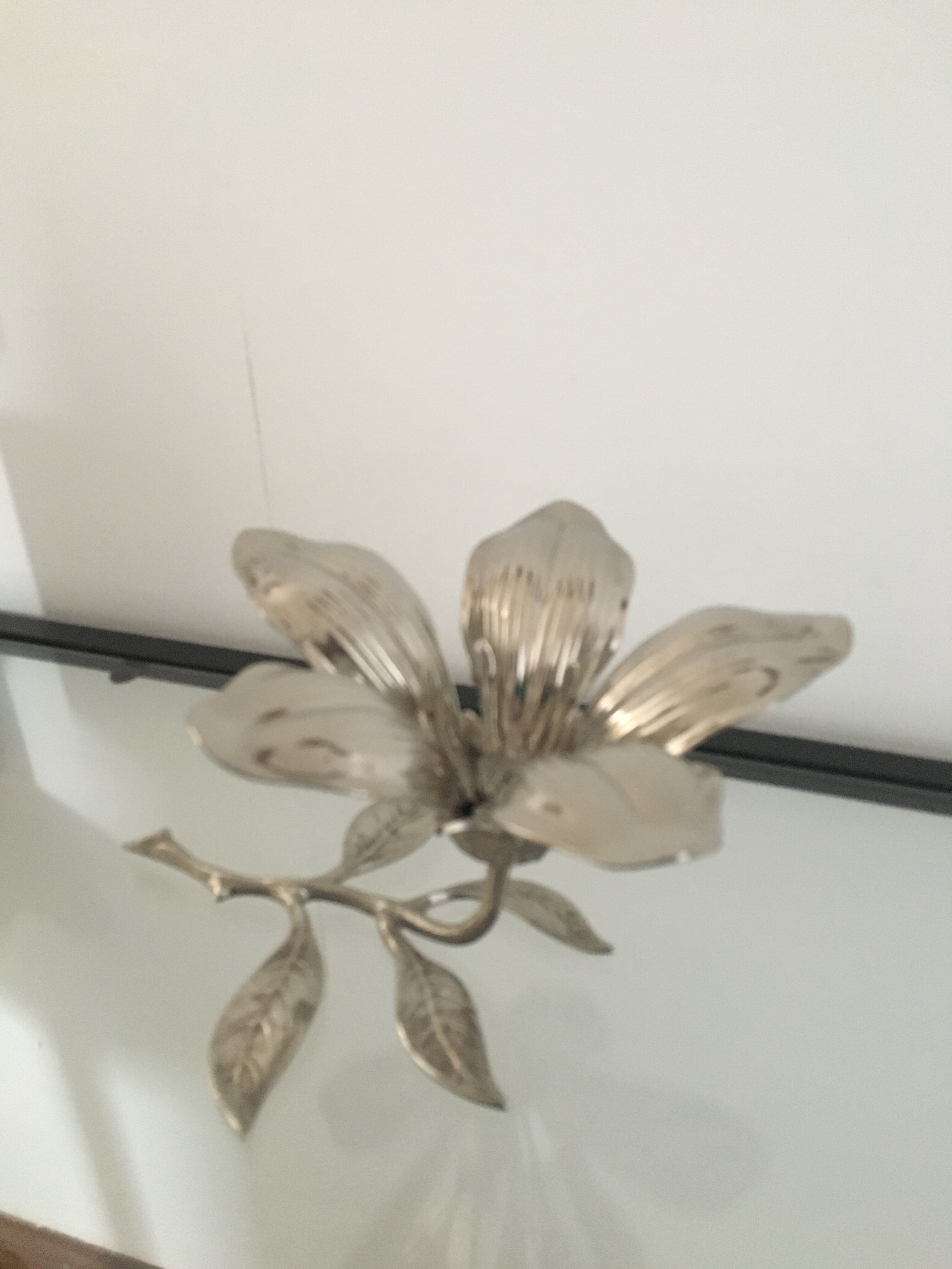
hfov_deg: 48.2
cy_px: 634
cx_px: 476
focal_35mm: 29
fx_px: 1063
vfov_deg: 61.7
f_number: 2.2
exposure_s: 1/17
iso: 640
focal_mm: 4.15
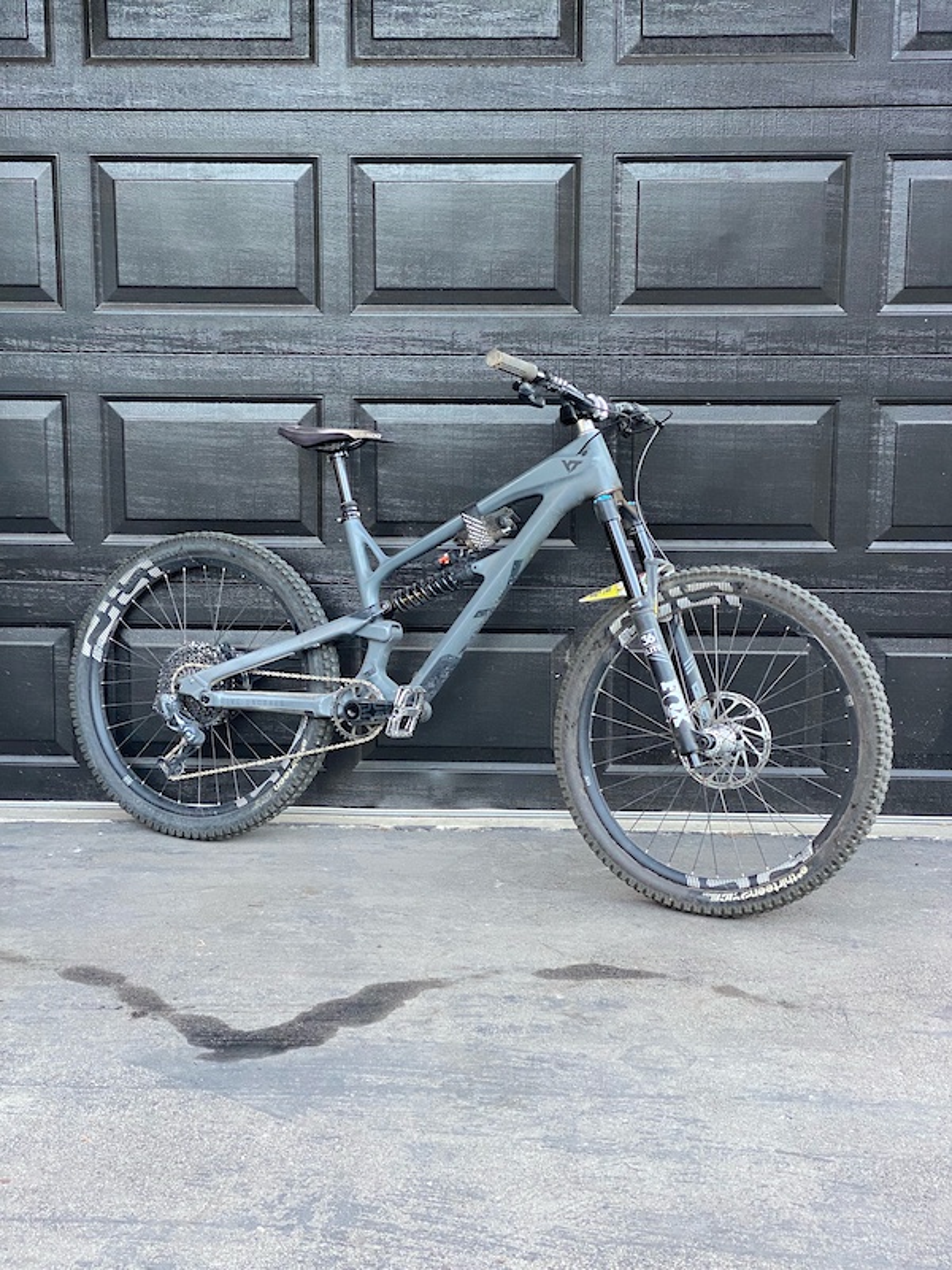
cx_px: 476
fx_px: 1907
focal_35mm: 52
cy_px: 635
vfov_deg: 36.8
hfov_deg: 28.0
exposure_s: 1/60
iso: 160
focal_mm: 6
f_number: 2
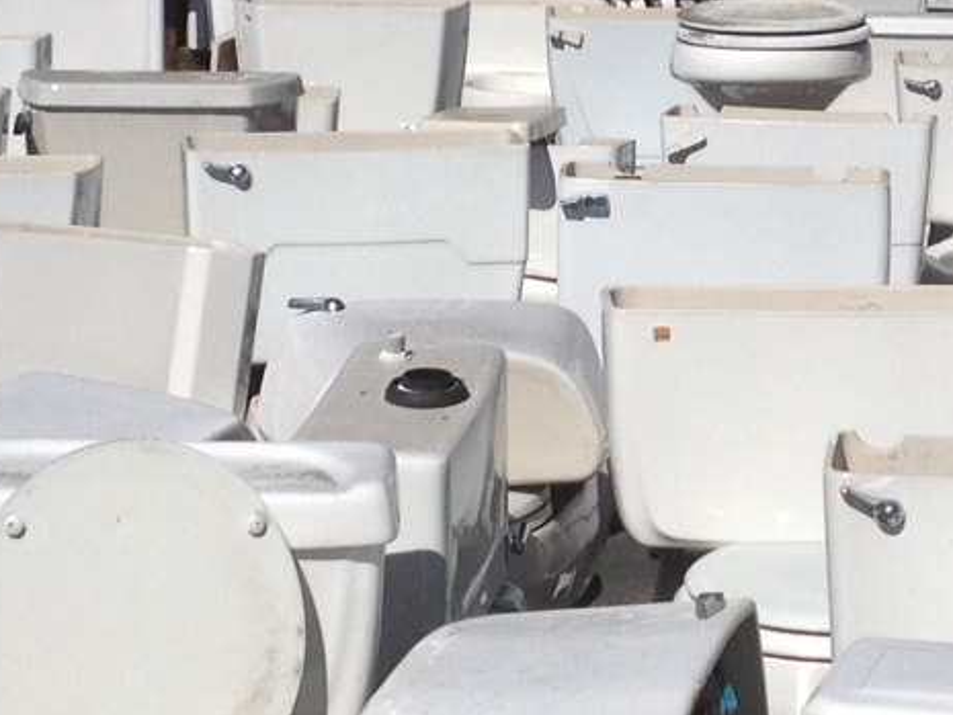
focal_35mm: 154
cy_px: 359
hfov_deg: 12.8
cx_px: 756
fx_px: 4241
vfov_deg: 9.6
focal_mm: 4.28
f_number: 2.4
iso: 50
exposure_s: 1/4608
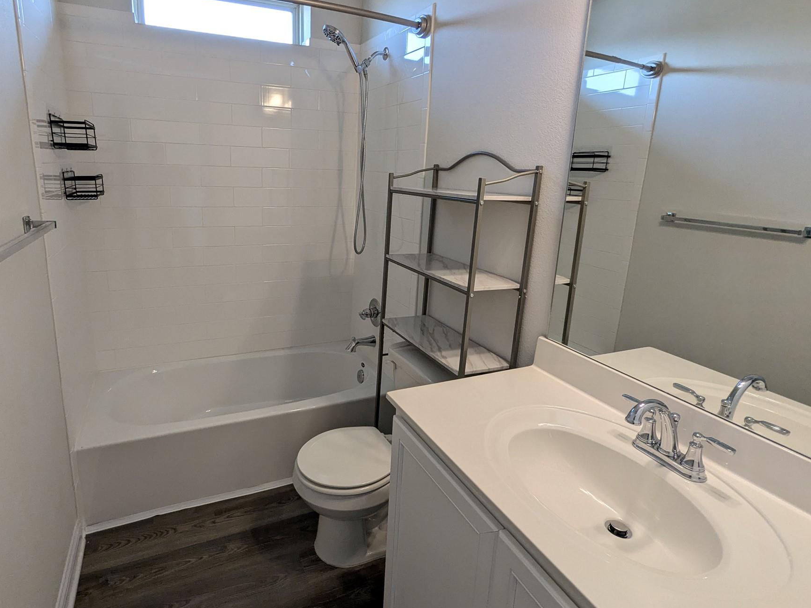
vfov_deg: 68.4
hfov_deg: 84.3
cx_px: 360
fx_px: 445
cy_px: 269
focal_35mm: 19
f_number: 2.2
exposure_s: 1/120
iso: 173
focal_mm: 2.35
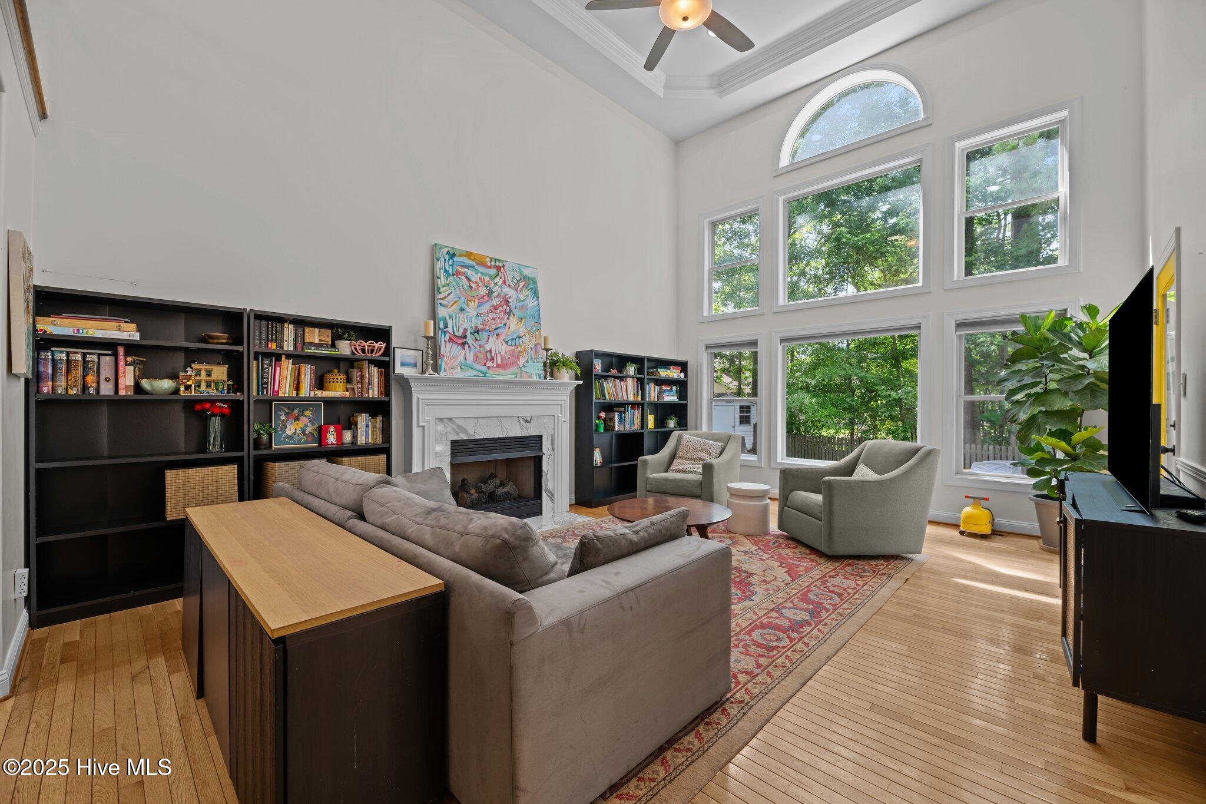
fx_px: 469
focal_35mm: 14
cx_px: 603
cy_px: 402
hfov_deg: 104.3
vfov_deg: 81.2
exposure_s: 1
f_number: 9
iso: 100
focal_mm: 14
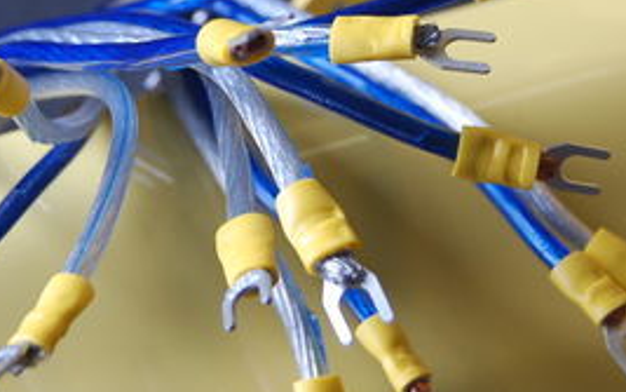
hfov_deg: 18.4
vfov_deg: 11.5
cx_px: 232
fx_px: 1932
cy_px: 92
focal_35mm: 113
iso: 400
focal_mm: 31
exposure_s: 1/40
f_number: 4.5
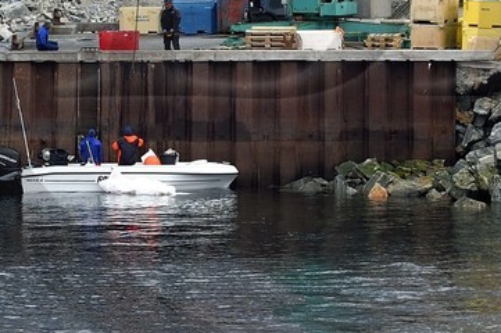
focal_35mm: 887
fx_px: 12333
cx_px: 444
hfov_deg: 2.3
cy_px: -129
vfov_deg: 1.5
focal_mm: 200
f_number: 7.1
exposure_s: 1/400
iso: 400
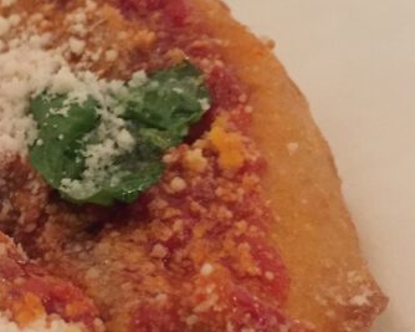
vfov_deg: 21.2
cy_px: 216
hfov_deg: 24.4
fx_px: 884
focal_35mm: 72
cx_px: -57
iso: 500
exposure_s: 1/17
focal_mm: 4.15
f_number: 2.2
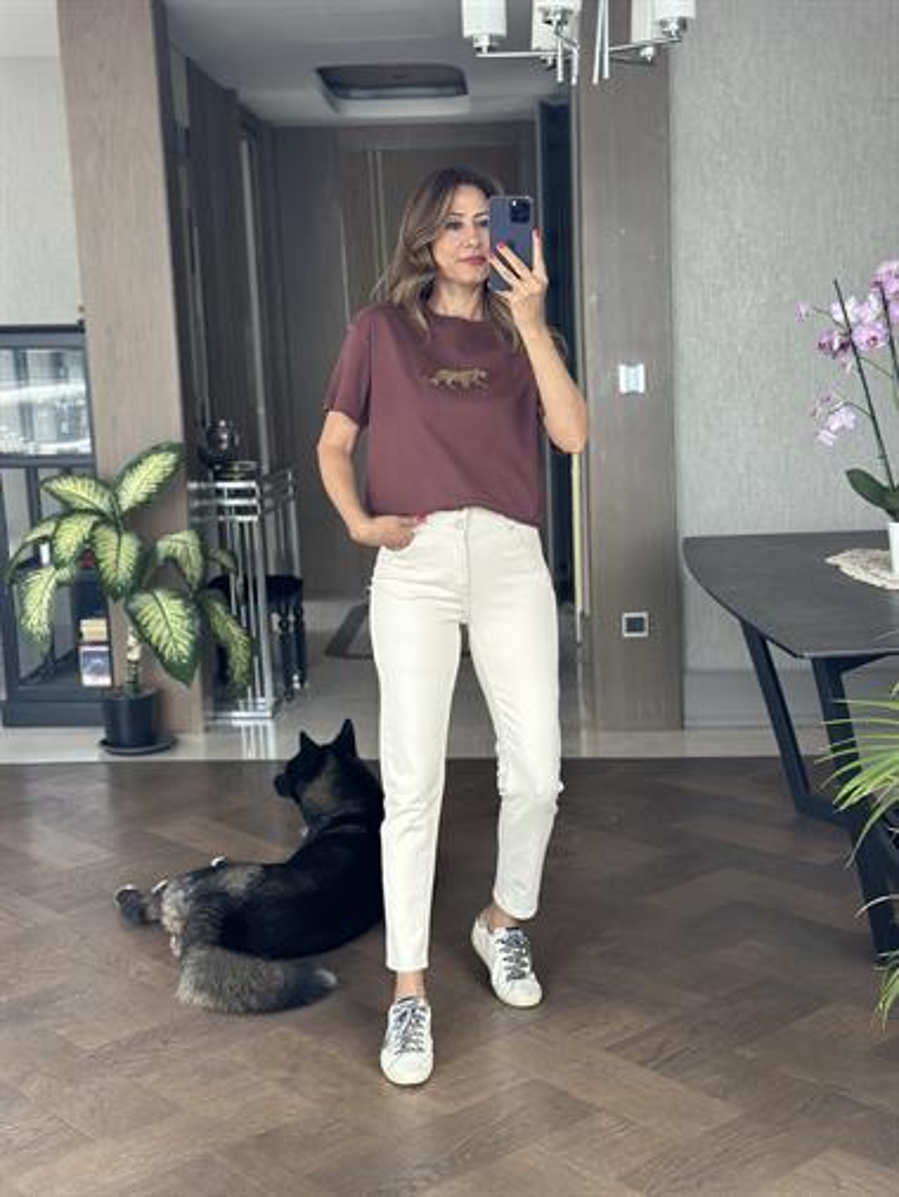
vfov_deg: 39.6
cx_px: 450
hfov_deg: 30.3
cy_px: 598
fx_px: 1661
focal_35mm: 48
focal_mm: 6.86
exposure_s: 1/121
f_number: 1.78
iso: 100
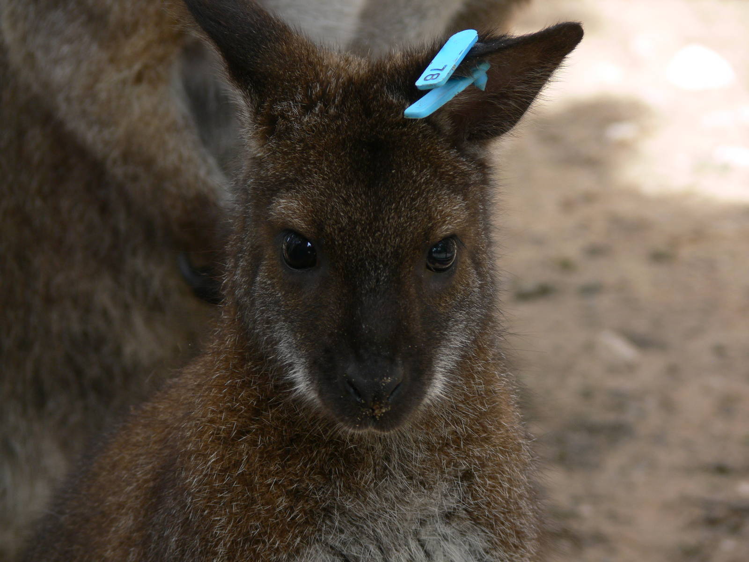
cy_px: 281
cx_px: 374
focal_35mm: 197
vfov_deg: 7.5
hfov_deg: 10.0
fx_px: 4263
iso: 80
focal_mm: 41.6
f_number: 4.5
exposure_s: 1/100
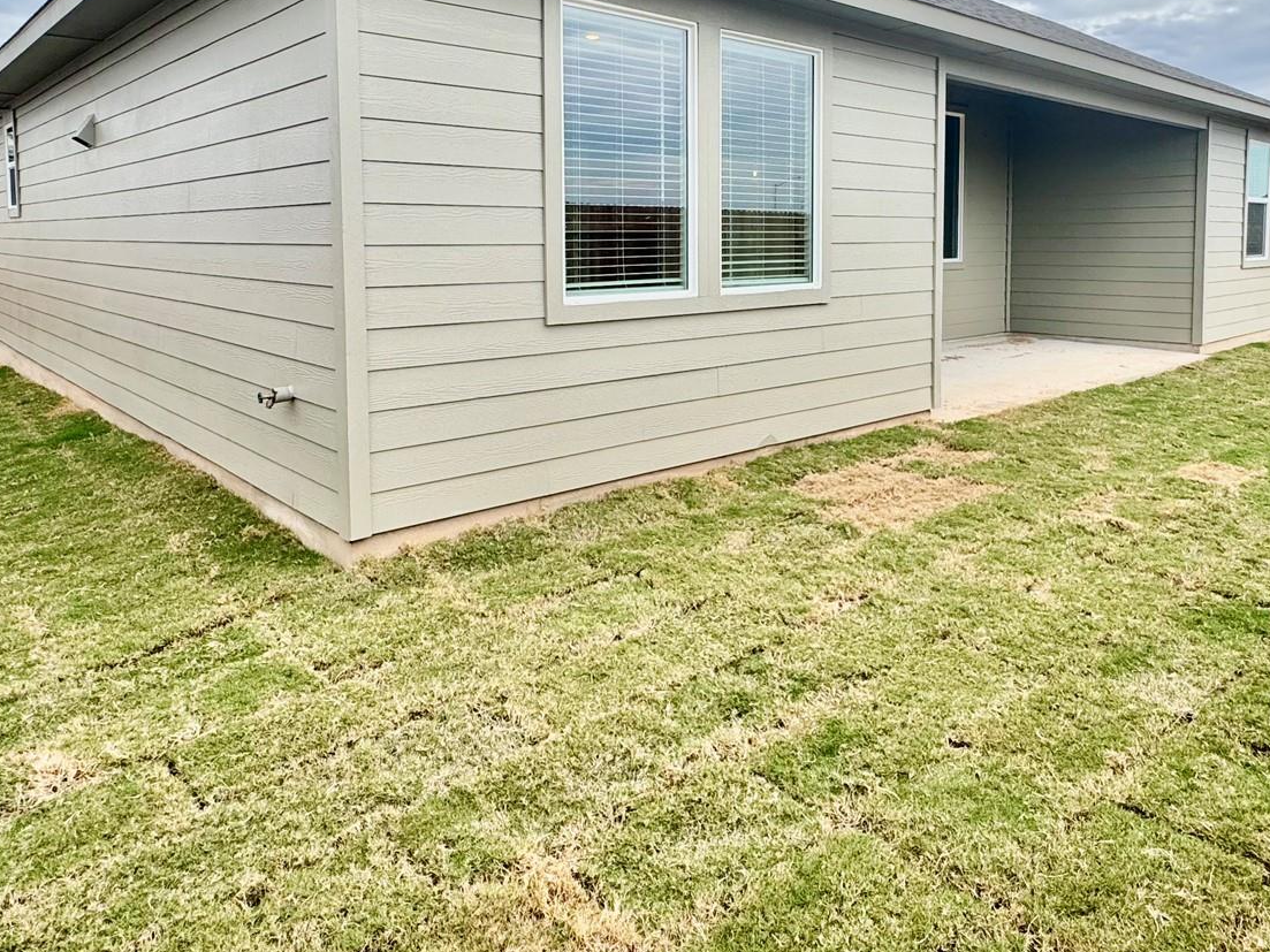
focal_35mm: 26
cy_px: 296
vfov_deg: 51.8
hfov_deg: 67.0
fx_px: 954
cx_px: 729
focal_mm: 2.22
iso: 40
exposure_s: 1/552
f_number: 2.2
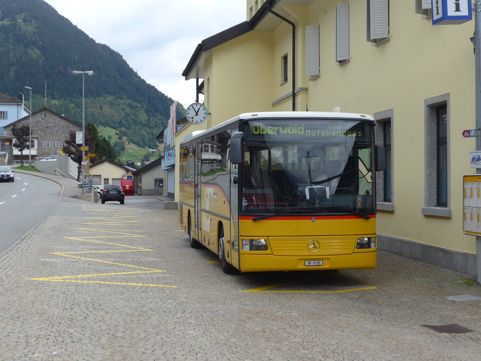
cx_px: 240
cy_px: 180
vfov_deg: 24.8
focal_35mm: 59
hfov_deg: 32.7
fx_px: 820
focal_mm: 12
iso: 80
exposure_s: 1/500
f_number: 3.5
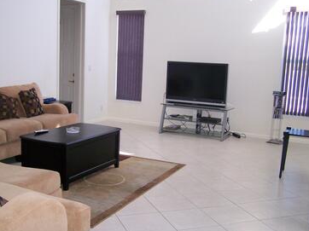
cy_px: 119
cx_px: 143
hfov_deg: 44.8
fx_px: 375
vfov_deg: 34.3
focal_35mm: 42
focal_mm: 6.3
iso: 160
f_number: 2.8
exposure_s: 1/60
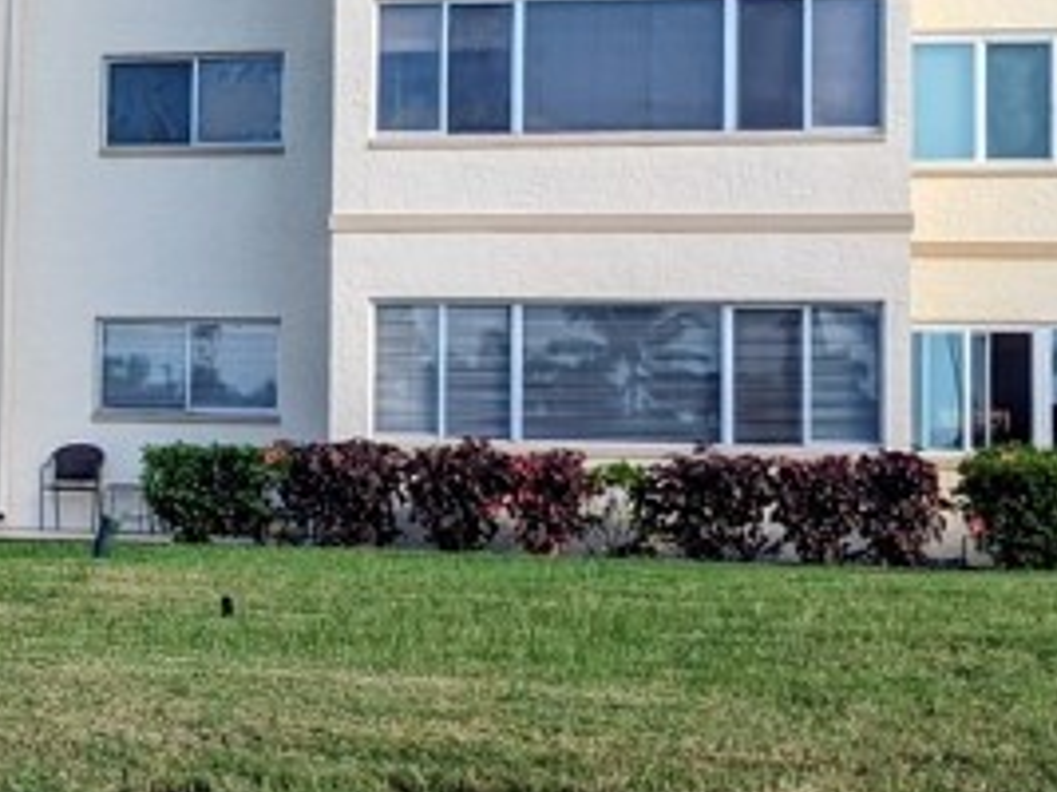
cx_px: 20
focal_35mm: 92
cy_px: 273
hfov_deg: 20.7
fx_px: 2808
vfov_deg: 16.0
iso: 46
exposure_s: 1/1011
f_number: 1.85
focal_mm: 6.81
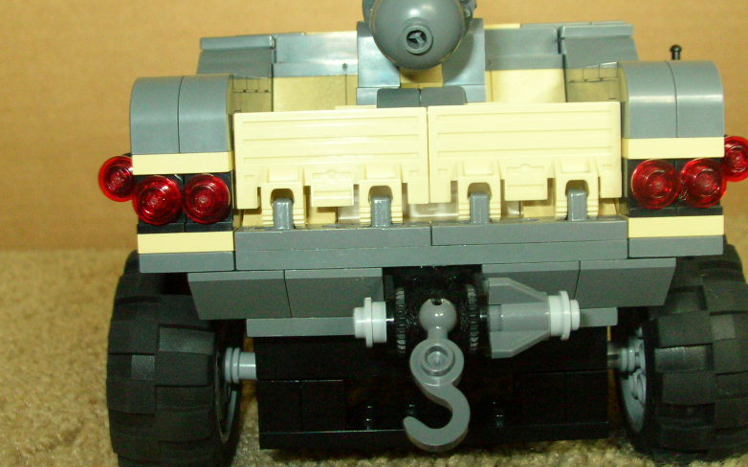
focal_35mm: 50
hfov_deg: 40.3
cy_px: 193
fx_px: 1019
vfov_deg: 25.8
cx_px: 383
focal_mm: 6
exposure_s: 1/30
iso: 200
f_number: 3.7
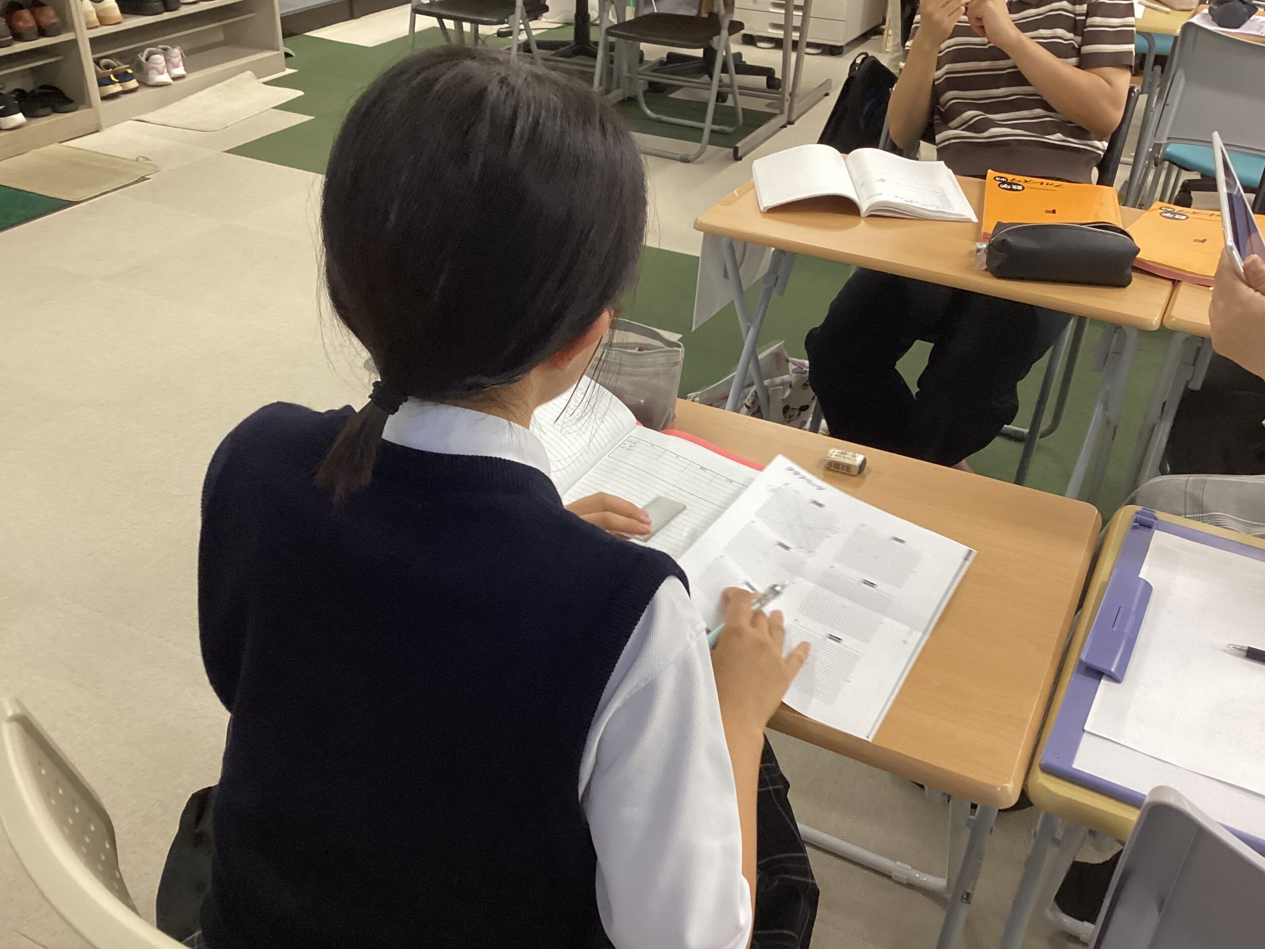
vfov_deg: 44.2
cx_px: 618
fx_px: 1169
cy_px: 475
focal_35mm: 32
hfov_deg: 56.8
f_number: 2.4
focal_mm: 3.3
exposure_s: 1/60
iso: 200
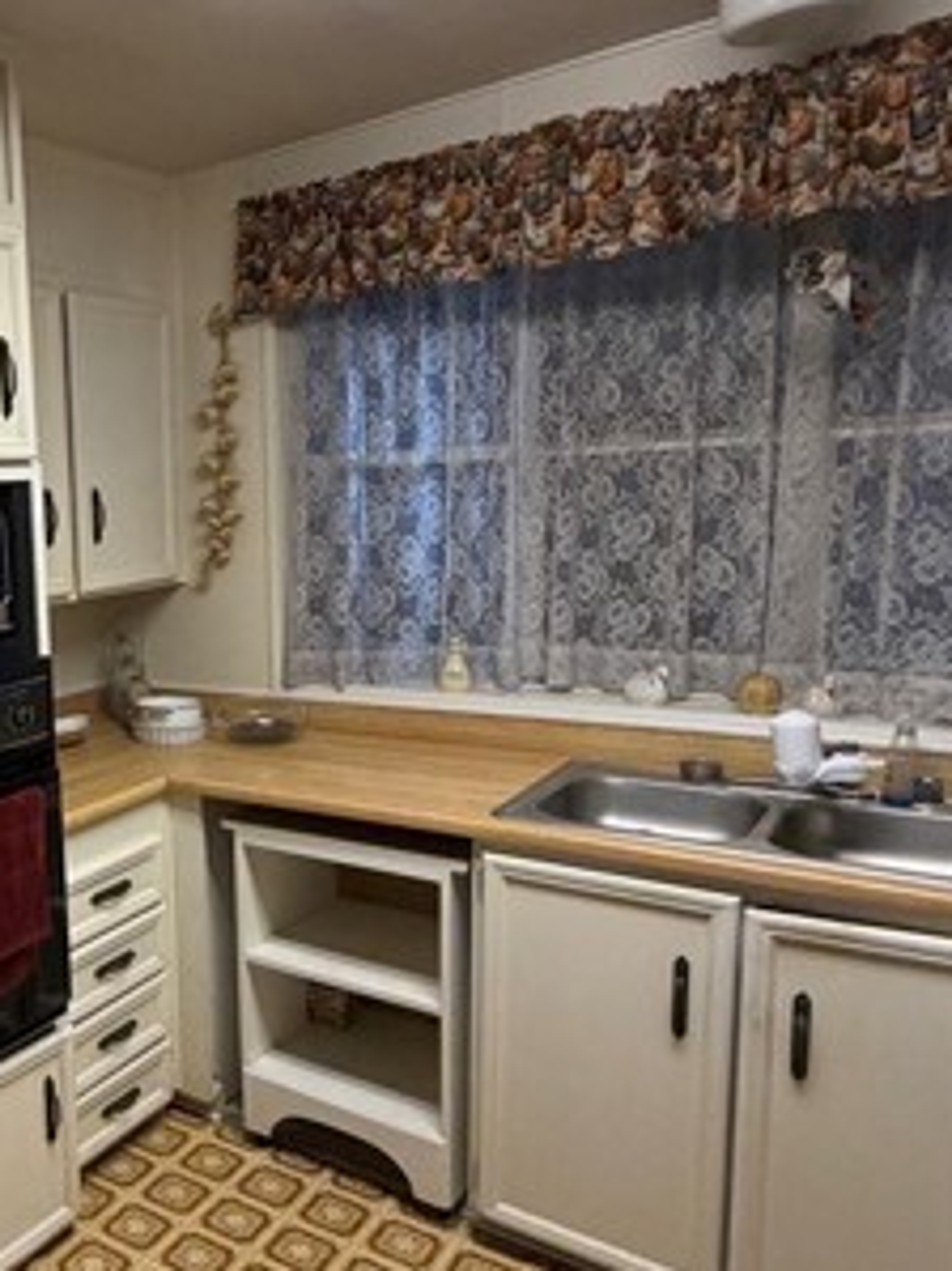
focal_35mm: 30
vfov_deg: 59.9
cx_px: -42
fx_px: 1101
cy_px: 672
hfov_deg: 39.9
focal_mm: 2.22
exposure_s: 1/60
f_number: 2.2
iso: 250
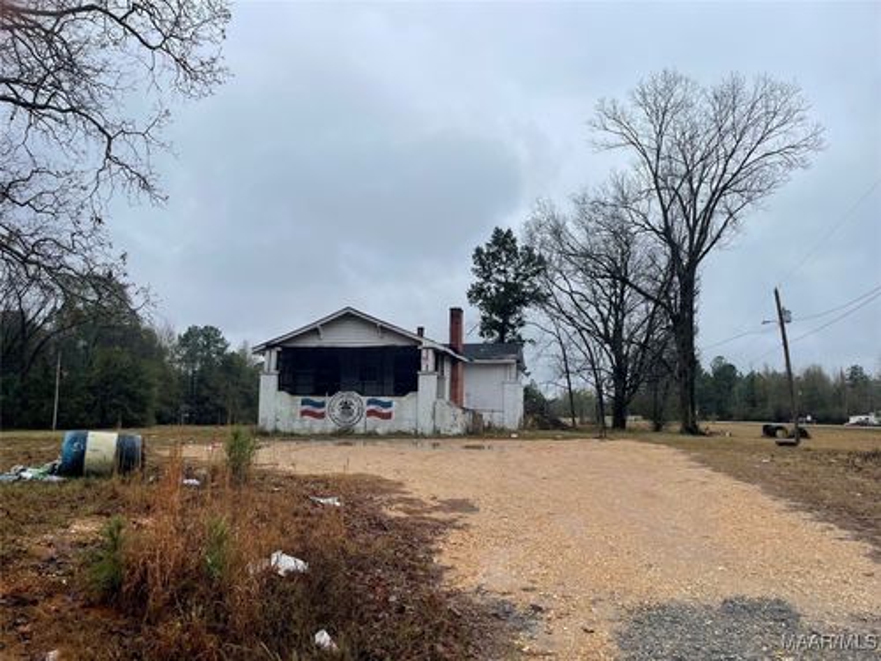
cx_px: 440
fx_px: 662
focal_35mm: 26
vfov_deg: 53.1
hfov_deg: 67.3
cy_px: 330
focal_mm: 4.2
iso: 32
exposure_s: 1/1742
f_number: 1.6
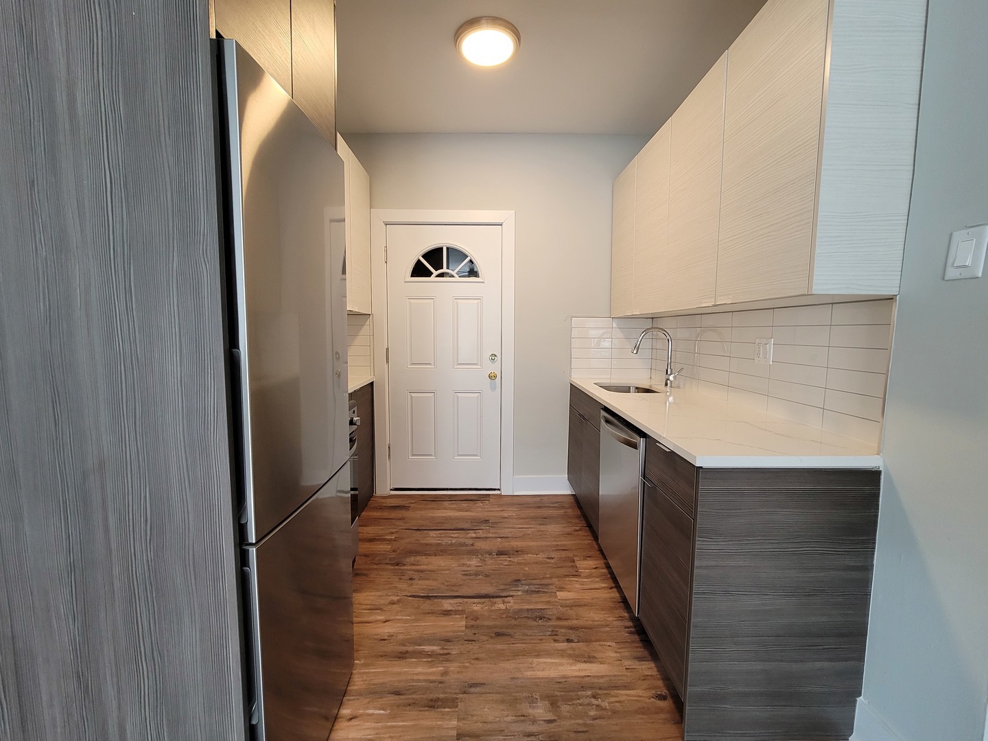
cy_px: 370
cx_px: 494
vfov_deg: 89.9
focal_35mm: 13
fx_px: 371
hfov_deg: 106.2
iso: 250
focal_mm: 2.2
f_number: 2.2
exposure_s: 1/59
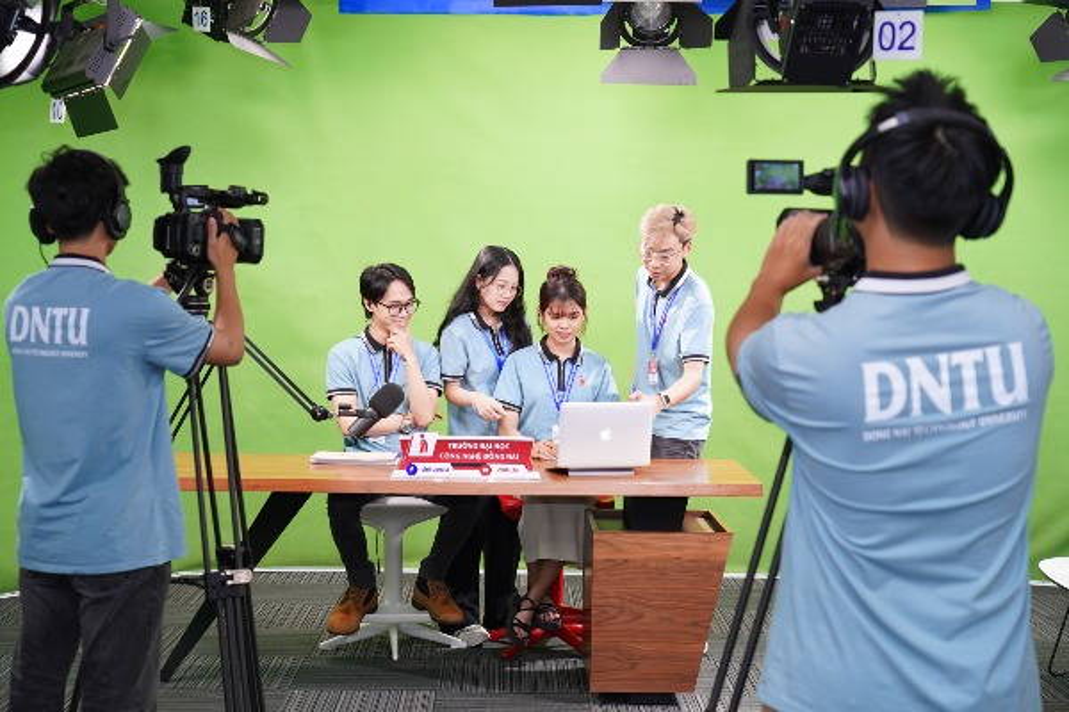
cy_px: 356
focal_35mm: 56
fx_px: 1663
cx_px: 534
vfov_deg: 24.2
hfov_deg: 35.6
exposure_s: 1/125
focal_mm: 56
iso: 800
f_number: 4.5
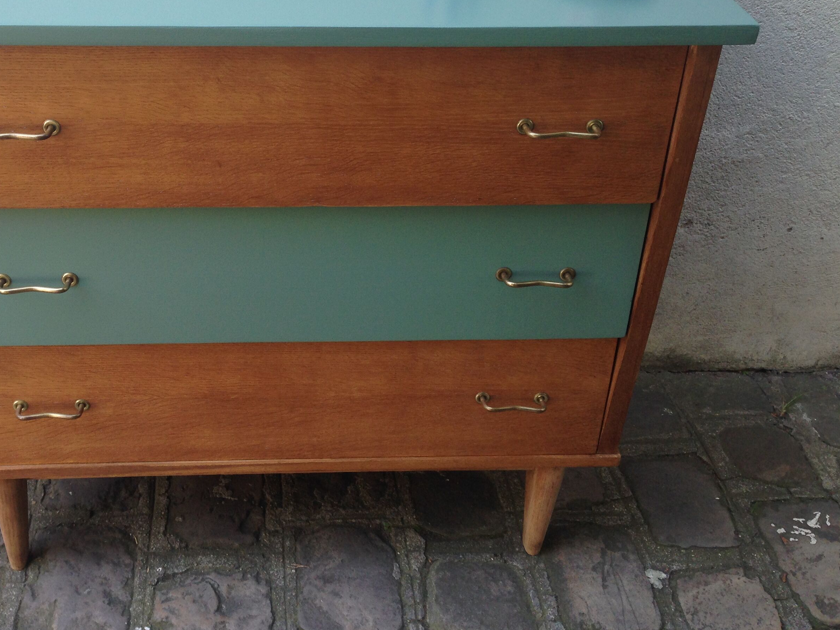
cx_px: 293
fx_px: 1092
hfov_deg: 41.6
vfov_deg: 32.0
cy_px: 240
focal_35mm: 45
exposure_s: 1/120
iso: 50
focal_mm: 4.12
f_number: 2.4
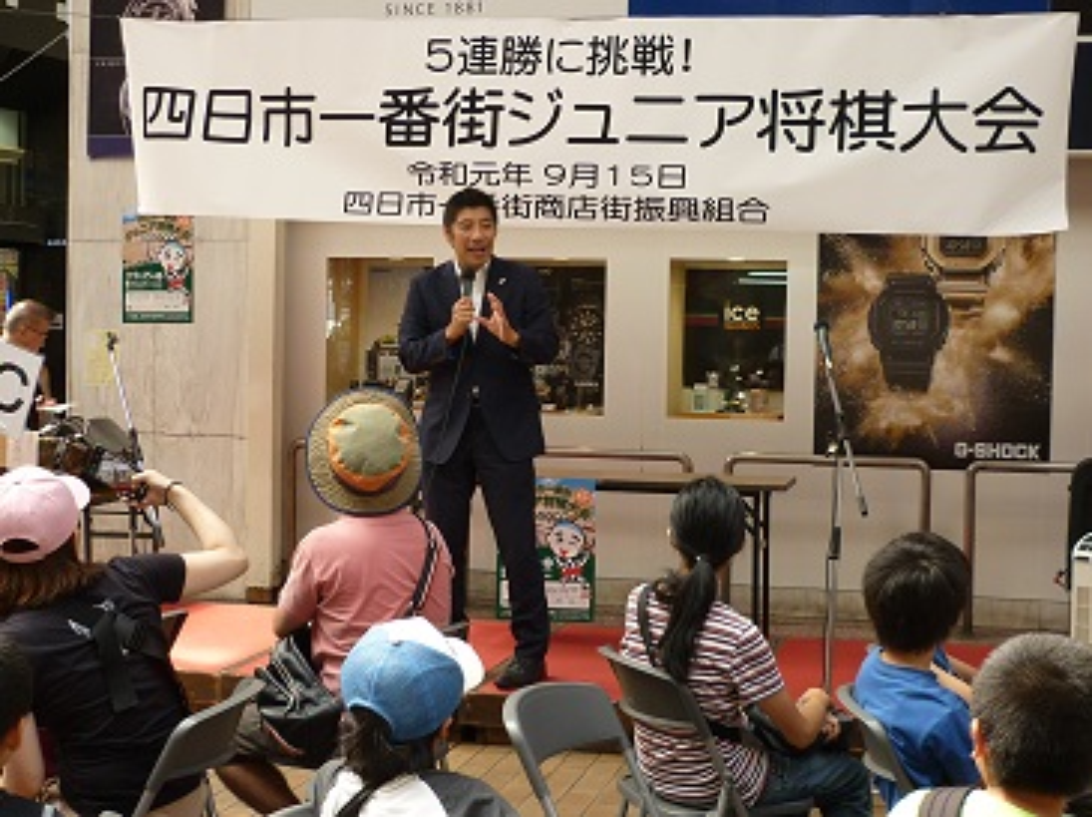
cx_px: 546
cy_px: 408
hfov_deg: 37.5
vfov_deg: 28.5
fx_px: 1607
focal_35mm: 51
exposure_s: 1/50
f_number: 2.8
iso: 80
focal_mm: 5.5
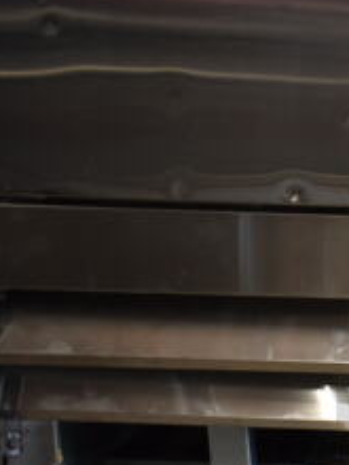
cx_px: 573
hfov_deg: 17.6
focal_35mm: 72
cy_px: 317
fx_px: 968
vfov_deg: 26.8
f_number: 3.5
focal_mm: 18
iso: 720
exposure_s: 1/30
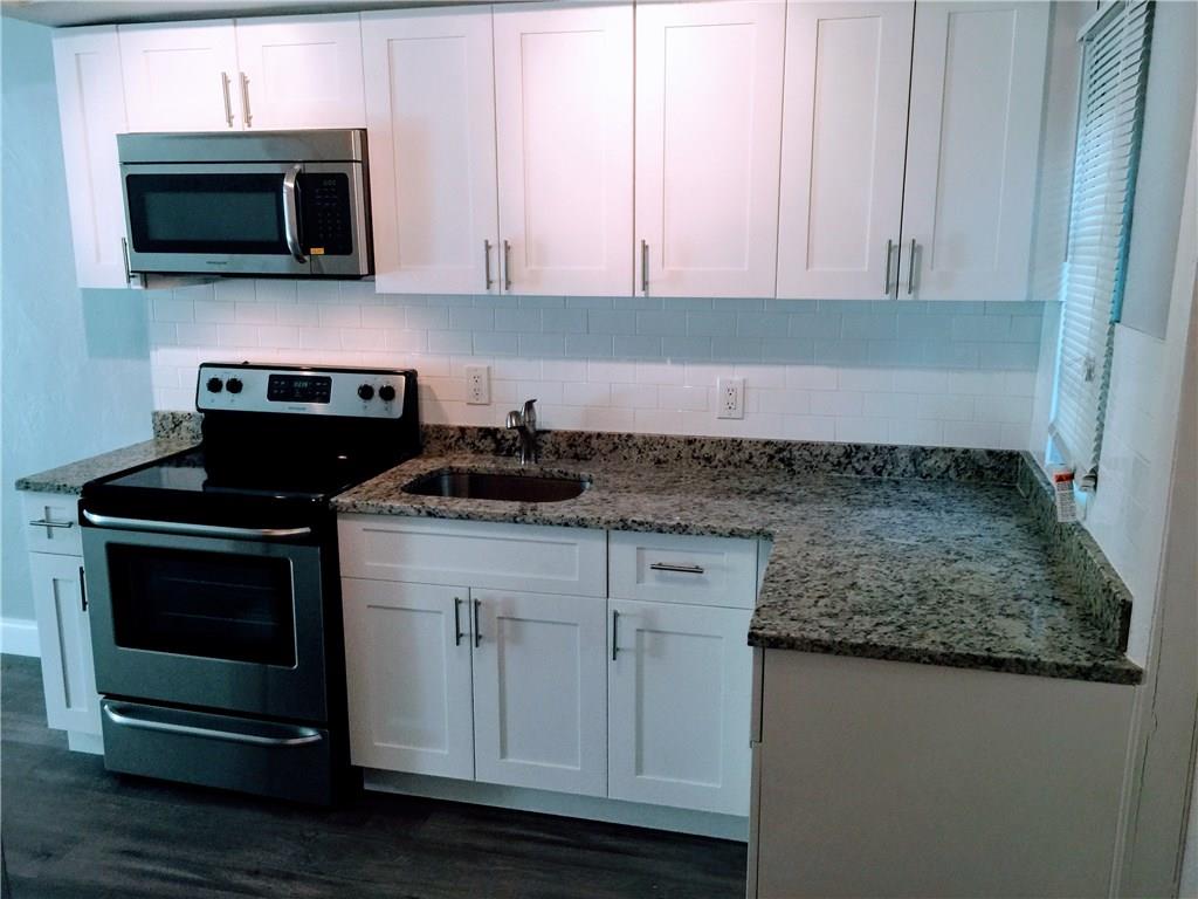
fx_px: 1004
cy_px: 450
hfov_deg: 61.7
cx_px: 599
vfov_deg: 48.2
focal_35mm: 29
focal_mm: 4.15
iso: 50
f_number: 2.2
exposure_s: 1/30
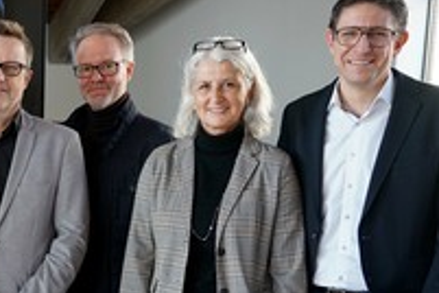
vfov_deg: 18.7
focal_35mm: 72
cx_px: -41
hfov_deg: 26.0
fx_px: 878
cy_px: 250
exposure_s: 1/60
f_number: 4
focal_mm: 29
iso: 320
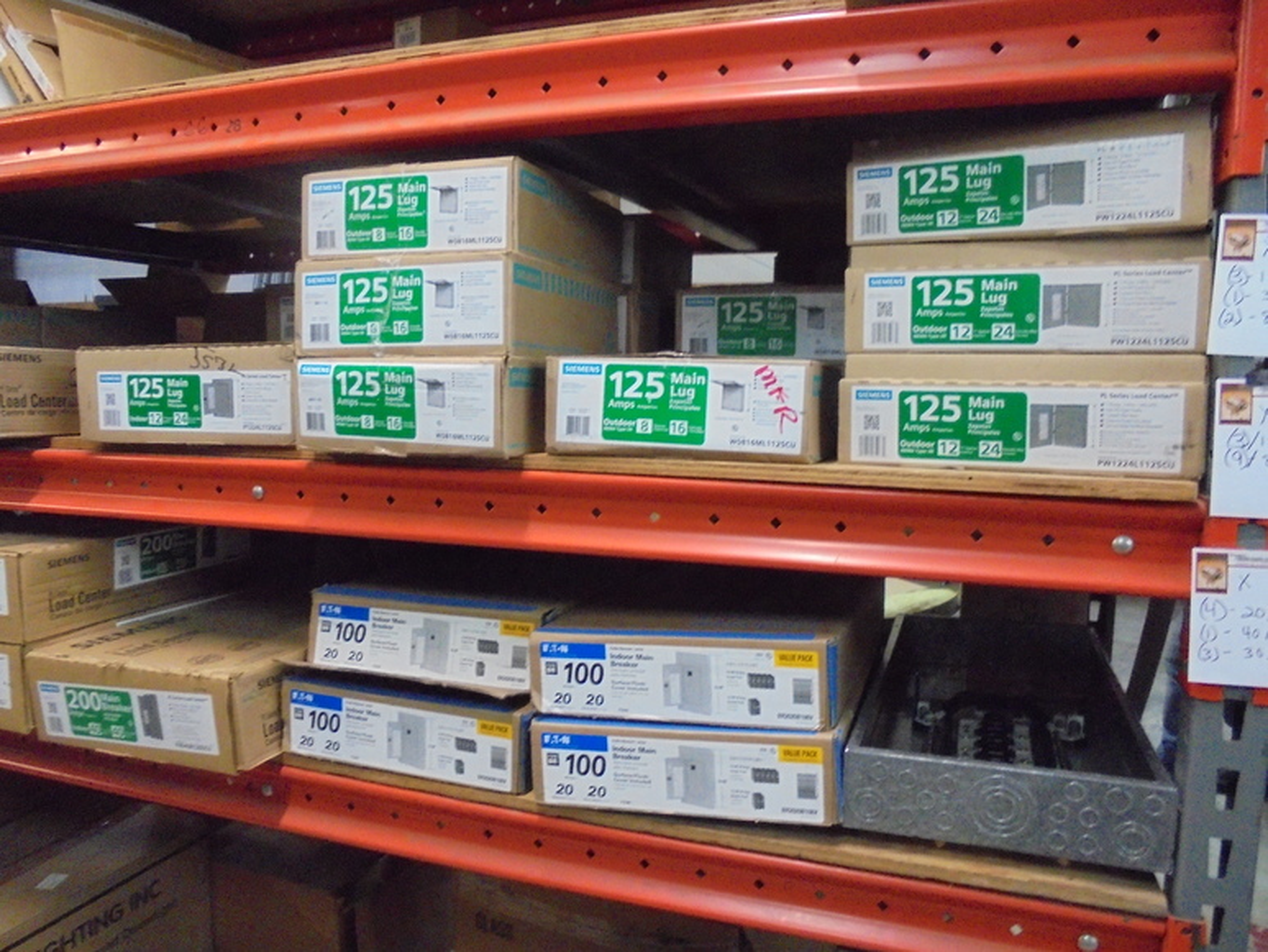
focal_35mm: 26
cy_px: 476
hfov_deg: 67.3
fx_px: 953
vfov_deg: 53.1
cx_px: 634
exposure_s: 1/15
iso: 800
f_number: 3.5
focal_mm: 4.6
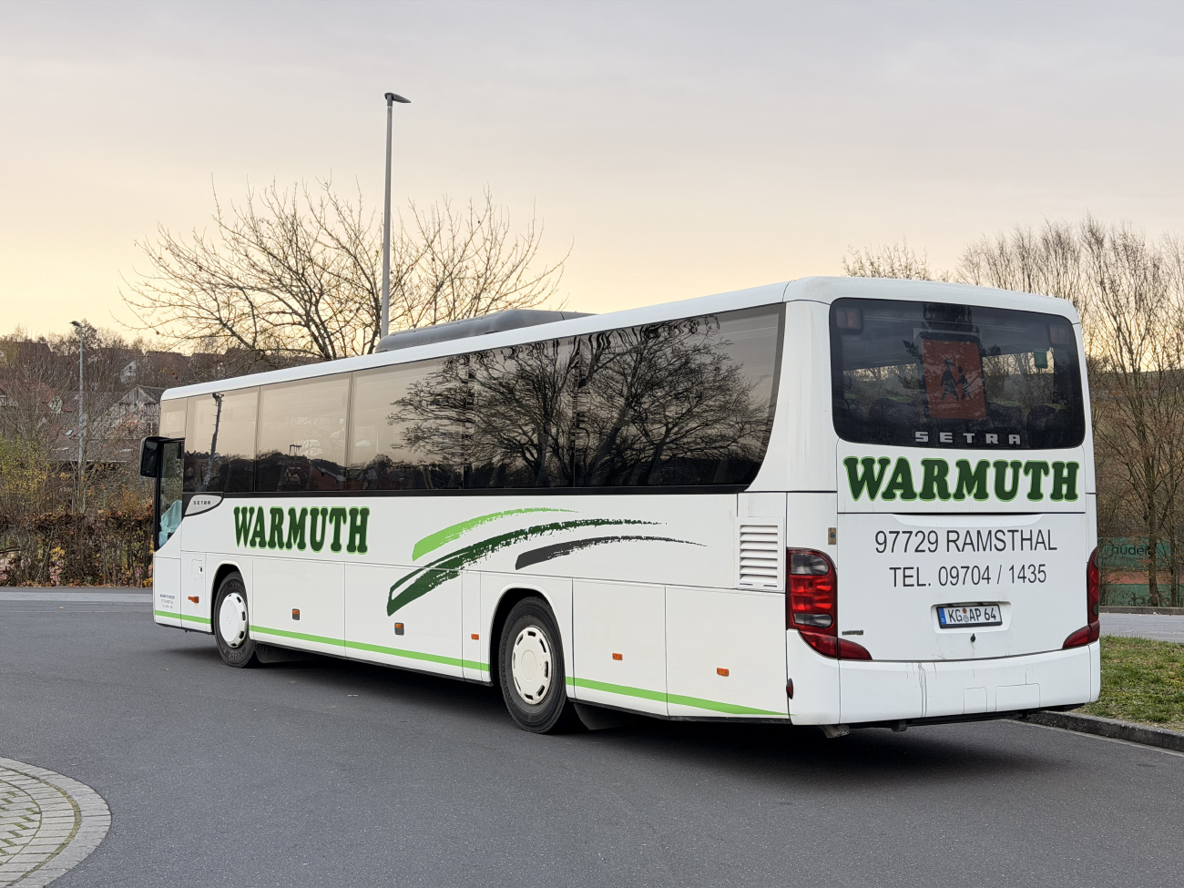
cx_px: 592
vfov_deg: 30.3
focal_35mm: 48
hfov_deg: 39.7
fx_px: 1642
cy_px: 444
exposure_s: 1/121
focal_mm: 6.76
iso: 64
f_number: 1.78
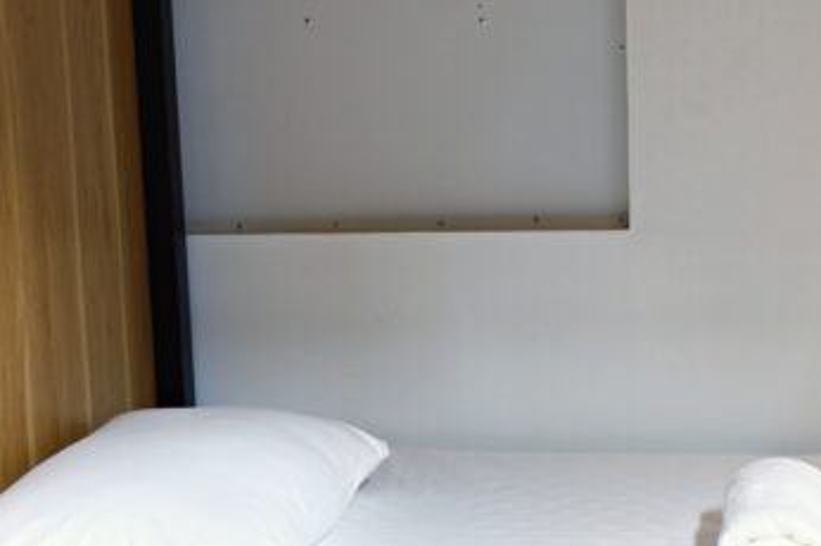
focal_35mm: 60
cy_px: 285
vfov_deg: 22.6
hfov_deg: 32.6
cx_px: 645
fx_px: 1367
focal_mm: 18
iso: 800
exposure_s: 1/45
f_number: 2.8
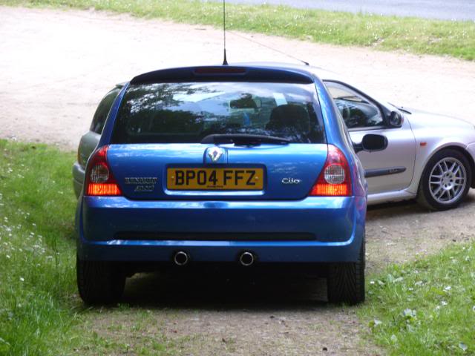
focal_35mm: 105
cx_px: 238
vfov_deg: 14.1
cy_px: 178
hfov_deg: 18.7
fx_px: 1441
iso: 100
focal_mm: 23.3
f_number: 3.6
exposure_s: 1/90
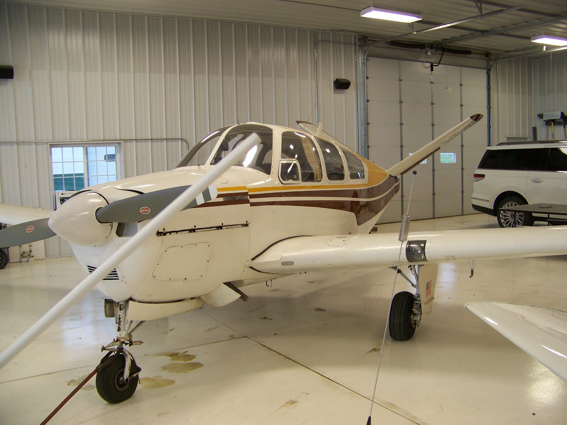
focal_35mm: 36
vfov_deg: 39.7
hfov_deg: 51.4
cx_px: 284
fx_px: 590
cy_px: 212
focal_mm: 5.85
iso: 80
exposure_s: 1/30
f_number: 2.8
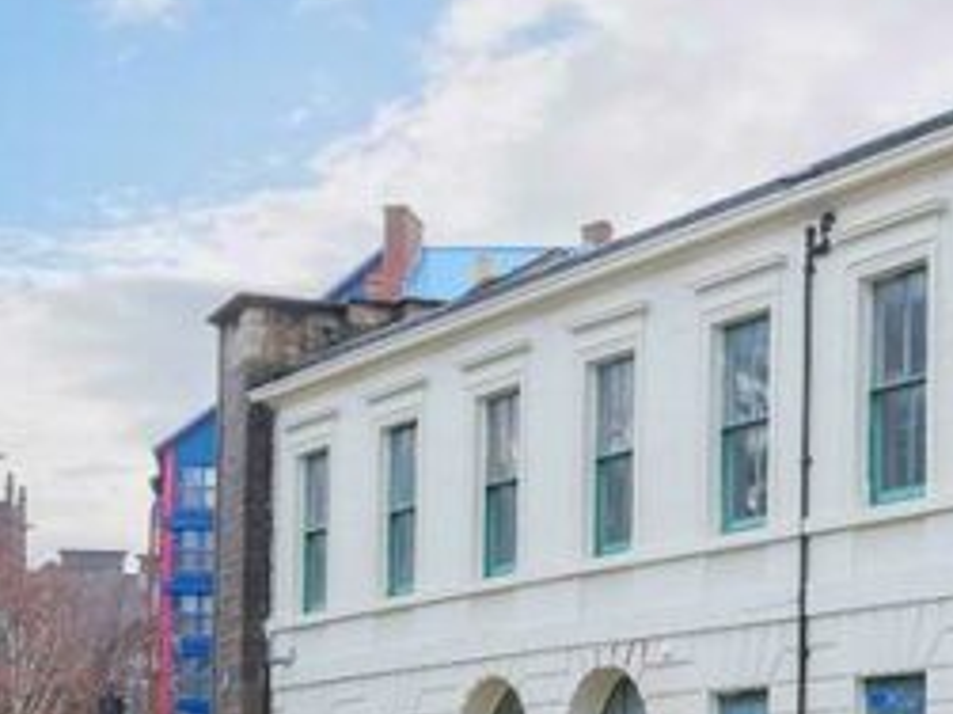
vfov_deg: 21.9
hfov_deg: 27.3
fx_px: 1844
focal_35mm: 67
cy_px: 389
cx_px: 961
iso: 320
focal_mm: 12
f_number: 4
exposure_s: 1/60
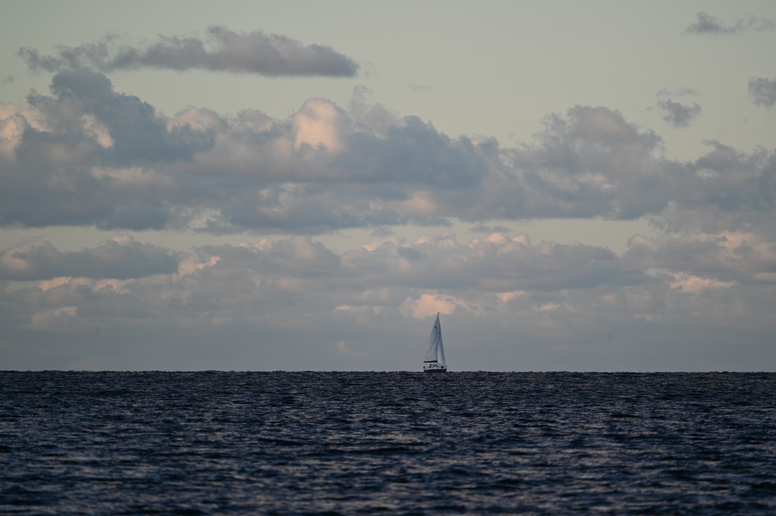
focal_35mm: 500
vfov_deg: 2.7
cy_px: 258
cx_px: 388
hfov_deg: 4.1
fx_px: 10770
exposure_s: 1/160
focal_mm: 500
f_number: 6.7
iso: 100
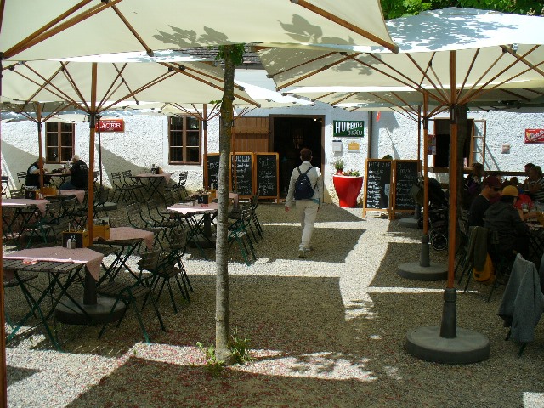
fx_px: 581
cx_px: 272
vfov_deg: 38.7
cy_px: 204
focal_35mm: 37
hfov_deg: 50.1
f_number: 5.6
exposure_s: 1/320
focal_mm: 6.1
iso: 80
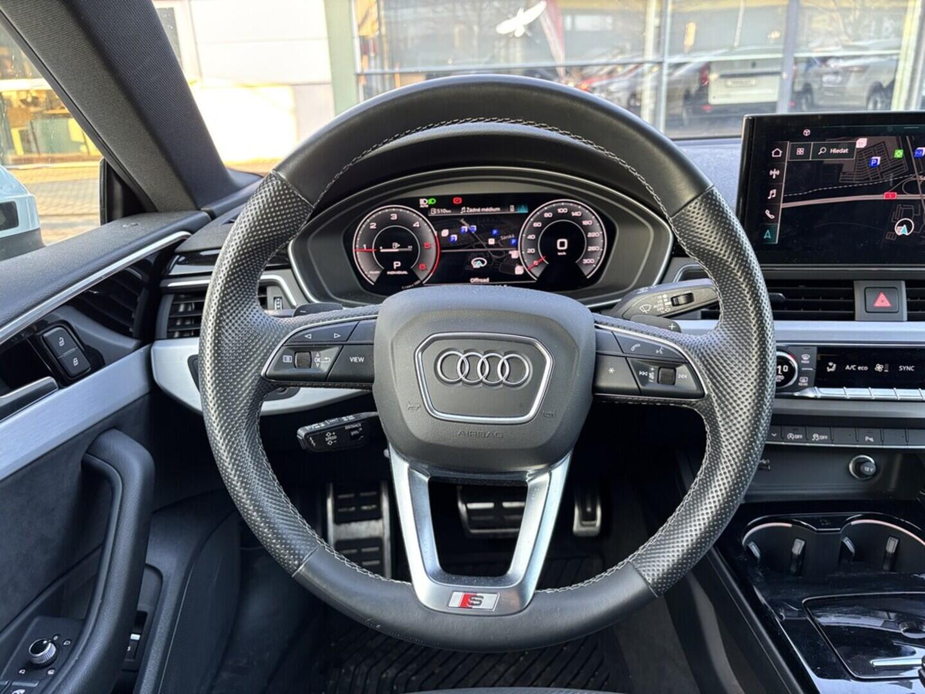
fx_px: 695
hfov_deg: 67.3
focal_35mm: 26
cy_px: 347
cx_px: 462
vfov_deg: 53.1
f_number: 1.6
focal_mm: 5.96
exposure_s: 1/51
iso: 125
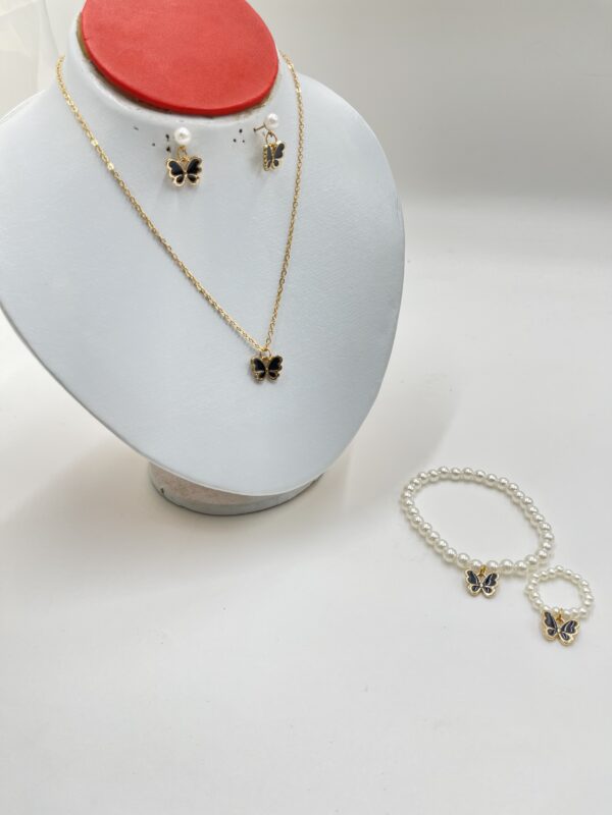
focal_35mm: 25
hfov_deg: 54.9
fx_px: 589
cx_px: 306
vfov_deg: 69.4
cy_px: 408
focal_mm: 5.1
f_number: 1.6
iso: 40
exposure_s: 1/162
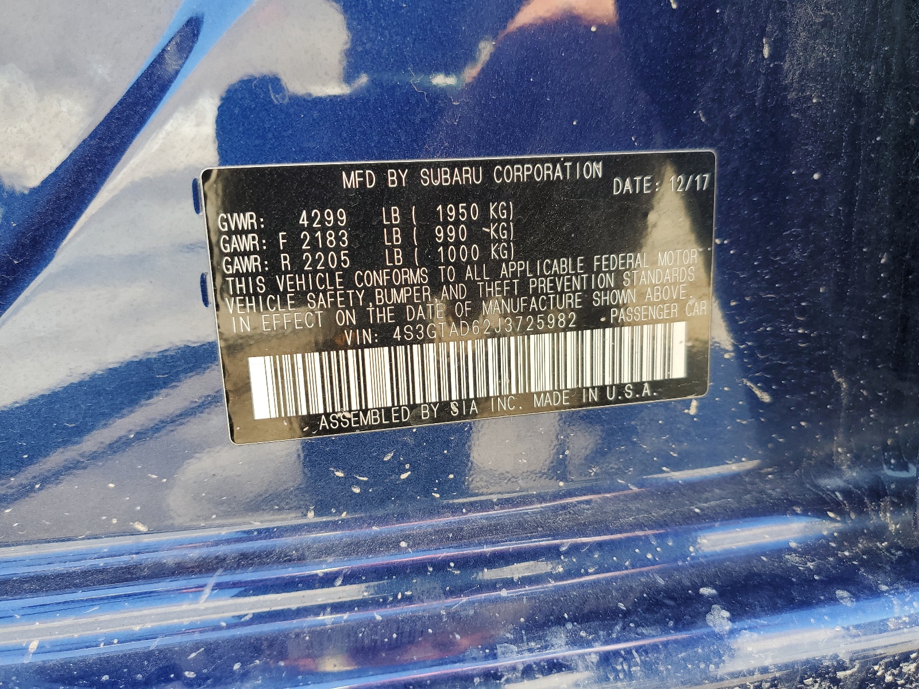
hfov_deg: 67.3
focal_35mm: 26
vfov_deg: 53.1
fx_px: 690
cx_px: 460
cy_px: 344
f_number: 1.5
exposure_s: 1/120
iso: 50
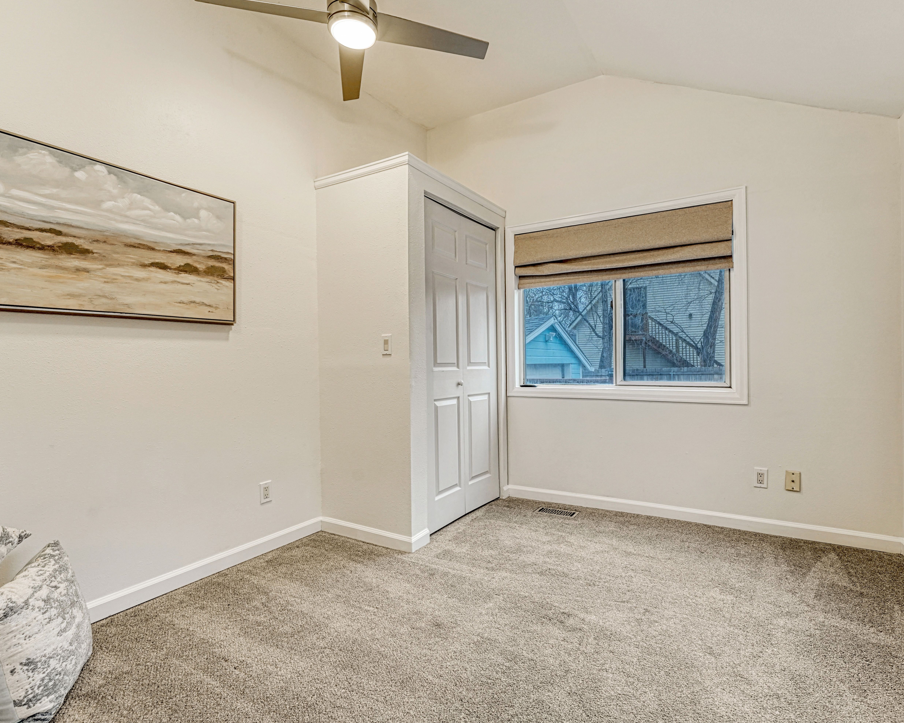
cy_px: 363
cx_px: 491
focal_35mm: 16
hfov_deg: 92.9
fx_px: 428
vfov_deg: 80.4
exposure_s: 1/4
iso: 800
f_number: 8
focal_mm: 14
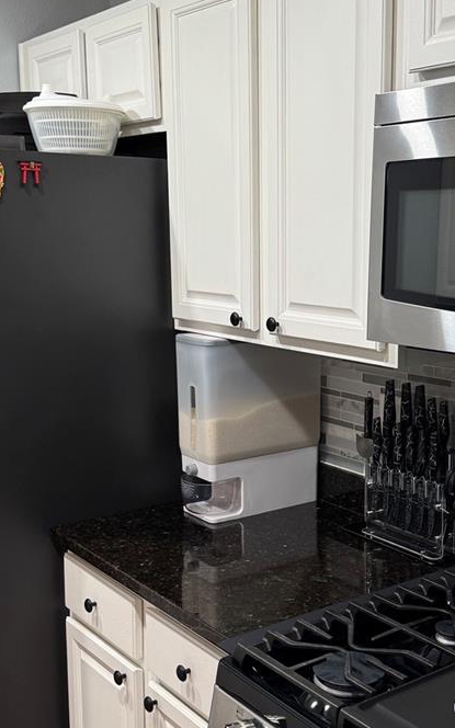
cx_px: 281
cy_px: 386
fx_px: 913
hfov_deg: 27.9
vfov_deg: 43.5
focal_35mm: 46
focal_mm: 6.76
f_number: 1.78
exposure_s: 1/60
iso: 160
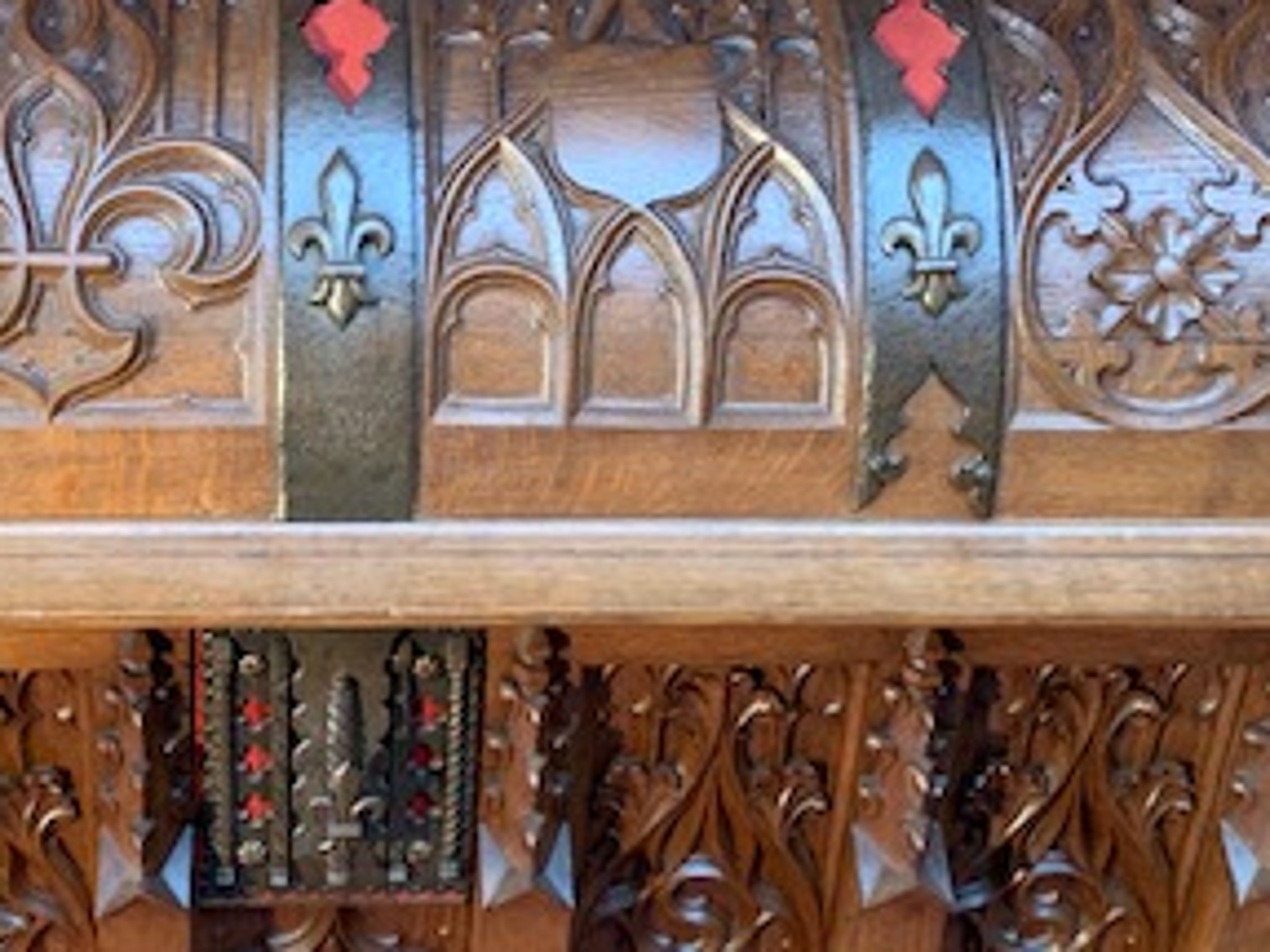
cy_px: 421
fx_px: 2127
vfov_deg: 25.2
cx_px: 398
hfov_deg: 32.9
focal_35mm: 58
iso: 320
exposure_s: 1/33
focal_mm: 4.25
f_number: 1.8
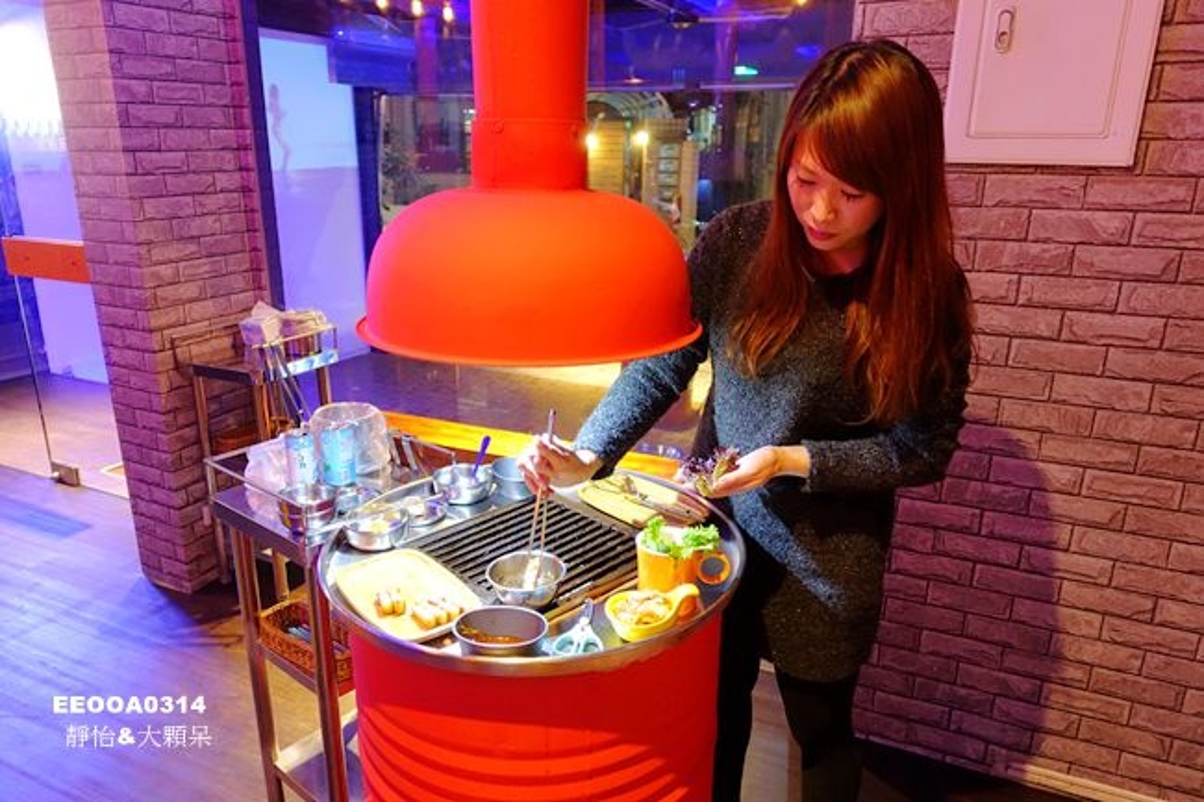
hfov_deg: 73.8
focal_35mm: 24
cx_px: 602
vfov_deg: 53.1
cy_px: 401
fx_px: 802
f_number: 1.8
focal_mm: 8.8
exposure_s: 1/15
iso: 800
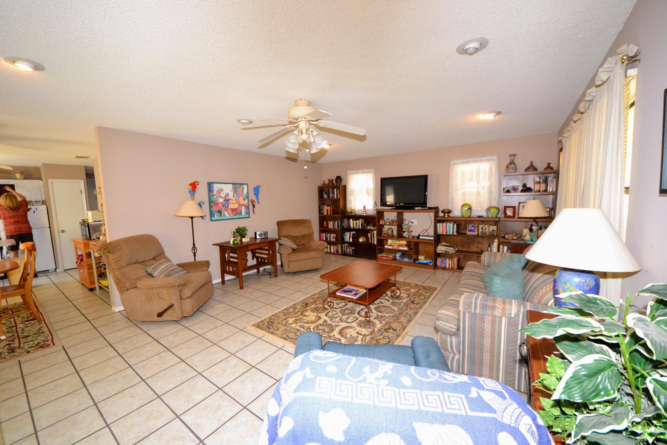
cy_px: 222
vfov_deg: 86.5
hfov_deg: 109.4
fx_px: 236
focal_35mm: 13
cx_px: 334
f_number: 4.5
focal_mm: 8.5
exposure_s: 1/60
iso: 1100
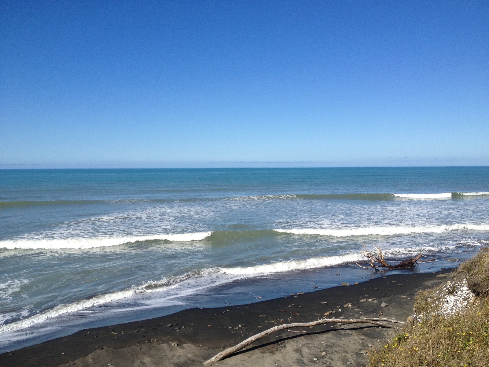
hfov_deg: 52.6
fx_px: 494
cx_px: 244
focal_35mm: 35
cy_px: 184
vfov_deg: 40.7
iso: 50
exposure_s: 1/2404
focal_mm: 4.28
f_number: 2.4
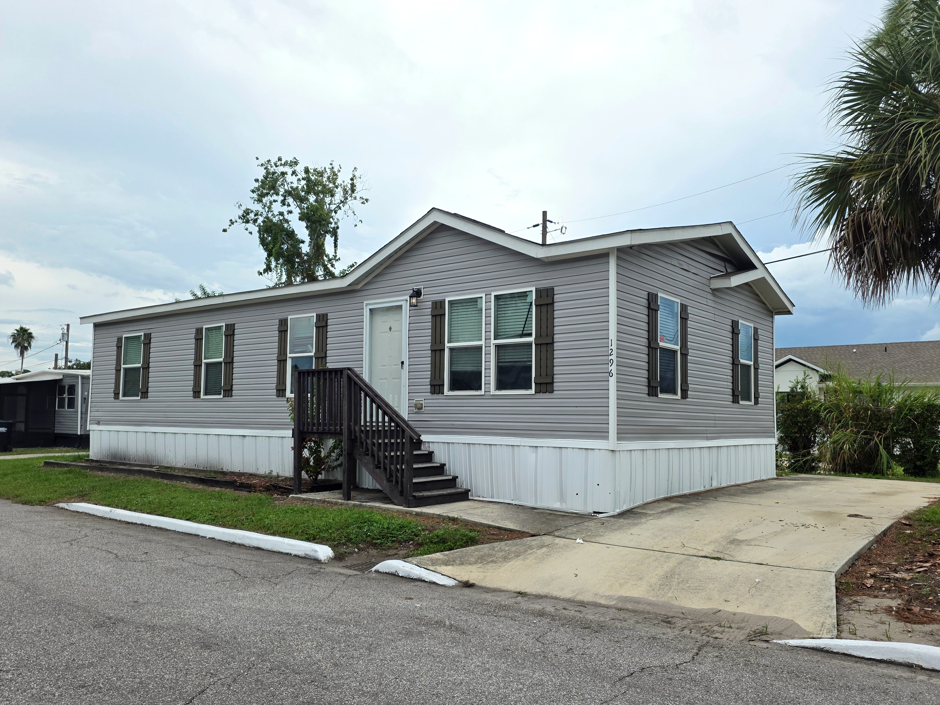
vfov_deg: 56.8
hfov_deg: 71.6
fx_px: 652
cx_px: 479
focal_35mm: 24
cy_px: 356
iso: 80
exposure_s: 1/7944
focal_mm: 6.25
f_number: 1.7
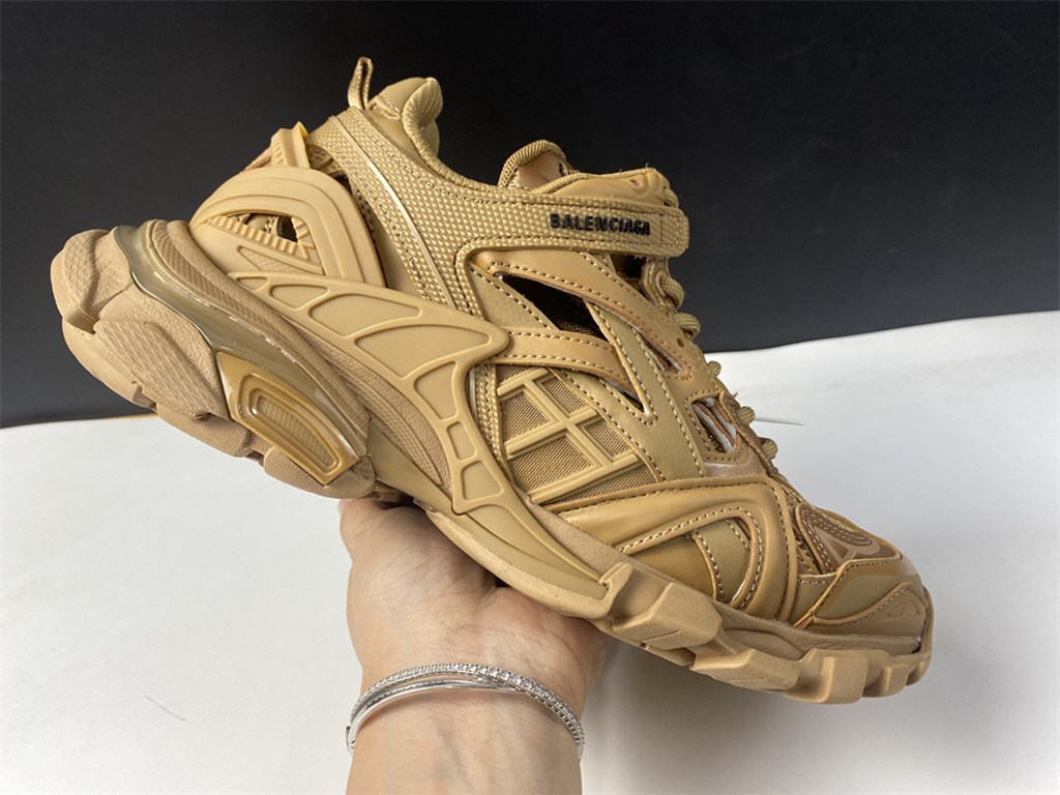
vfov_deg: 53.1
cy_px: 398
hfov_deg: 67.3
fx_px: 796
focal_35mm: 26
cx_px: 530
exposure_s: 1/100
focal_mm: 4.25
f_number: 1.8
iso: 80
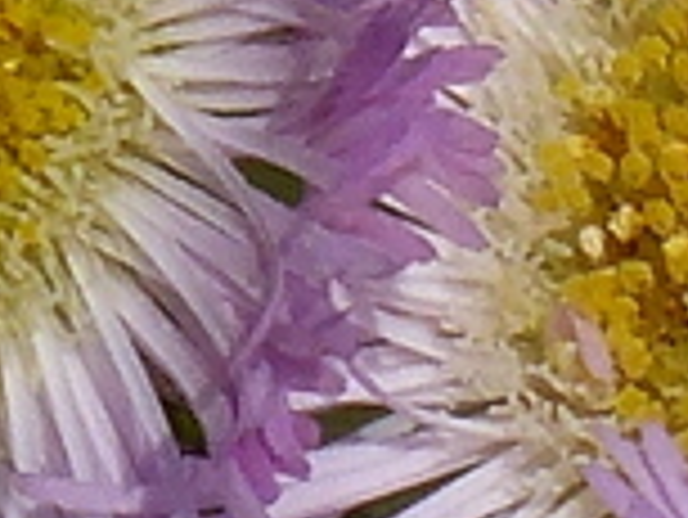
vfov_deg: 0.2
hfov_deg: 0.2
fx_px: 159842
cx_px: 1133
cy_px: -32
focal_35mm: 8036
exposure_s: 1/1600
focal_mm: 108
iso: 100
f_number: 5.6
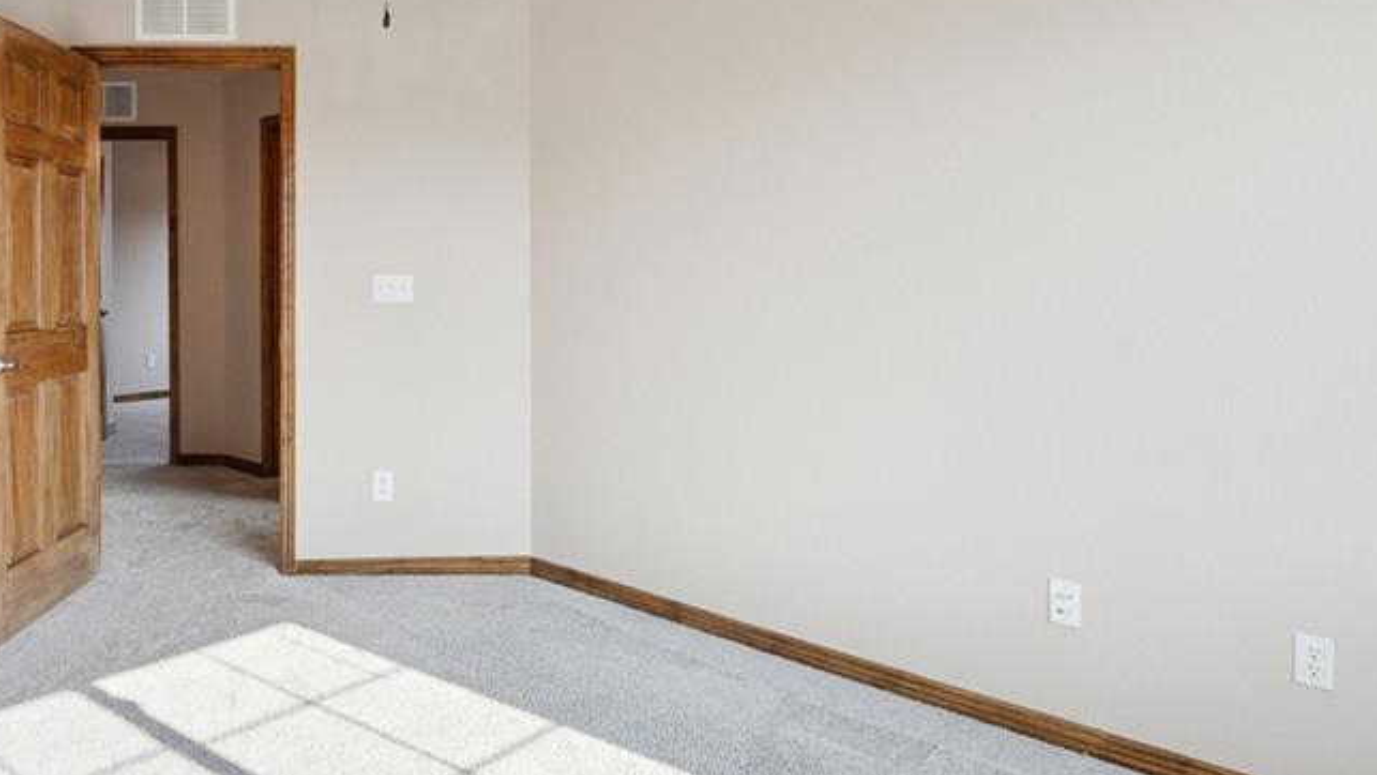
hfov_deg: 73.2
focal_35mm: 25
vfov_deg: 45.3
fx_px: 913
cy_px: 255
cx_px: 550
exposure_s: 1/60
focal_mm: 15
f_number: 11
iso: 800
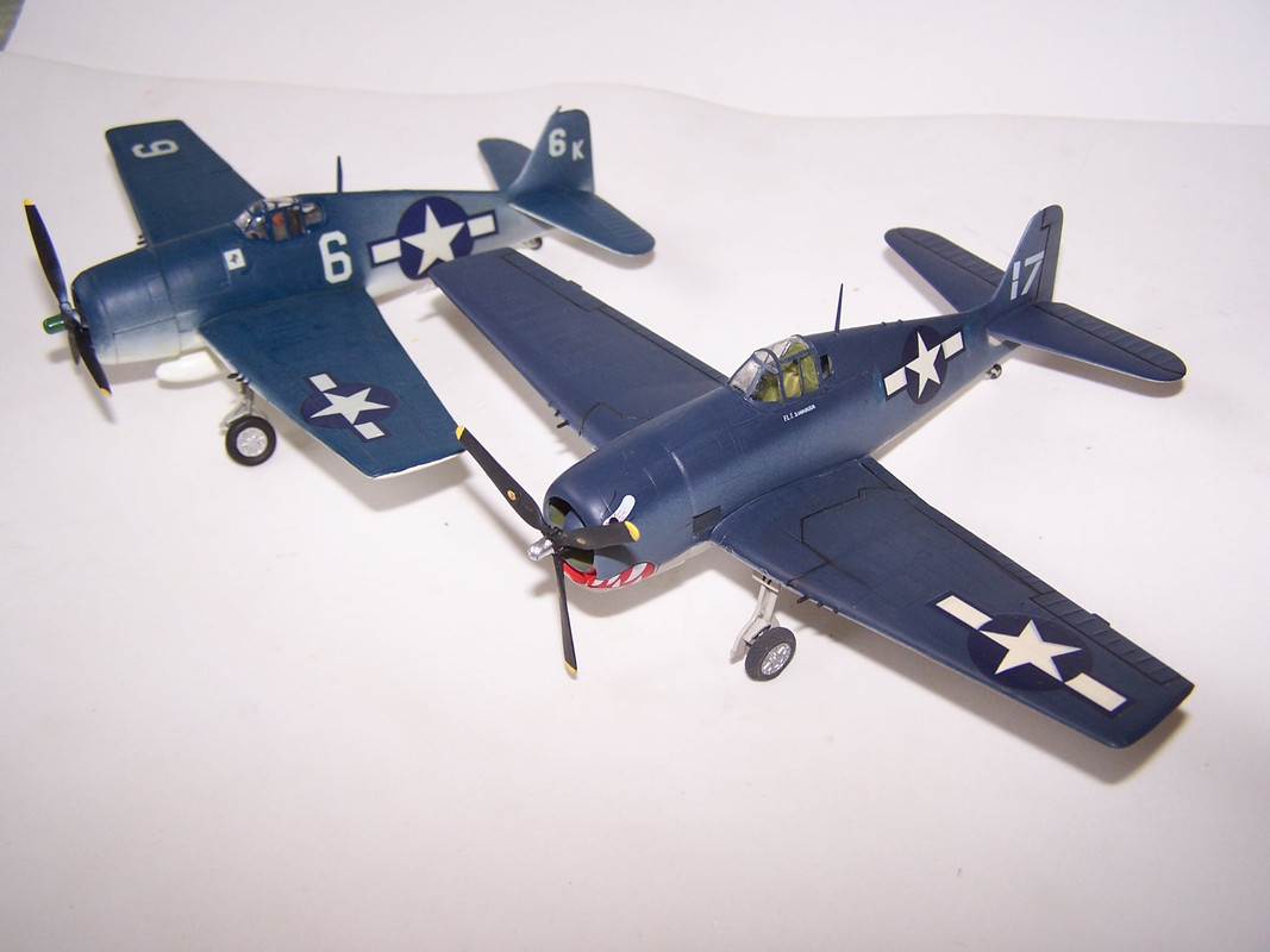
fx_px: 1394
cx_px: 635
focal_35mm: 38
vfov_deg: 37.7
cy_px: 476
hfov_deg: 49.0
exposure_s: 1/250
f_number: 2.8
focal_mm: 6.3
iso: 80
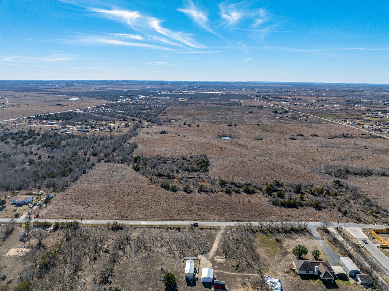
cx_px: 194
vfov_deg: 56.8
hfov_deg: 71.6
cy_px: 146
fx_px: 270
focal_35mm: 24
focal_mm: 12.29
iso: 220
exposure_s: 1/4000
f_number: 2.8
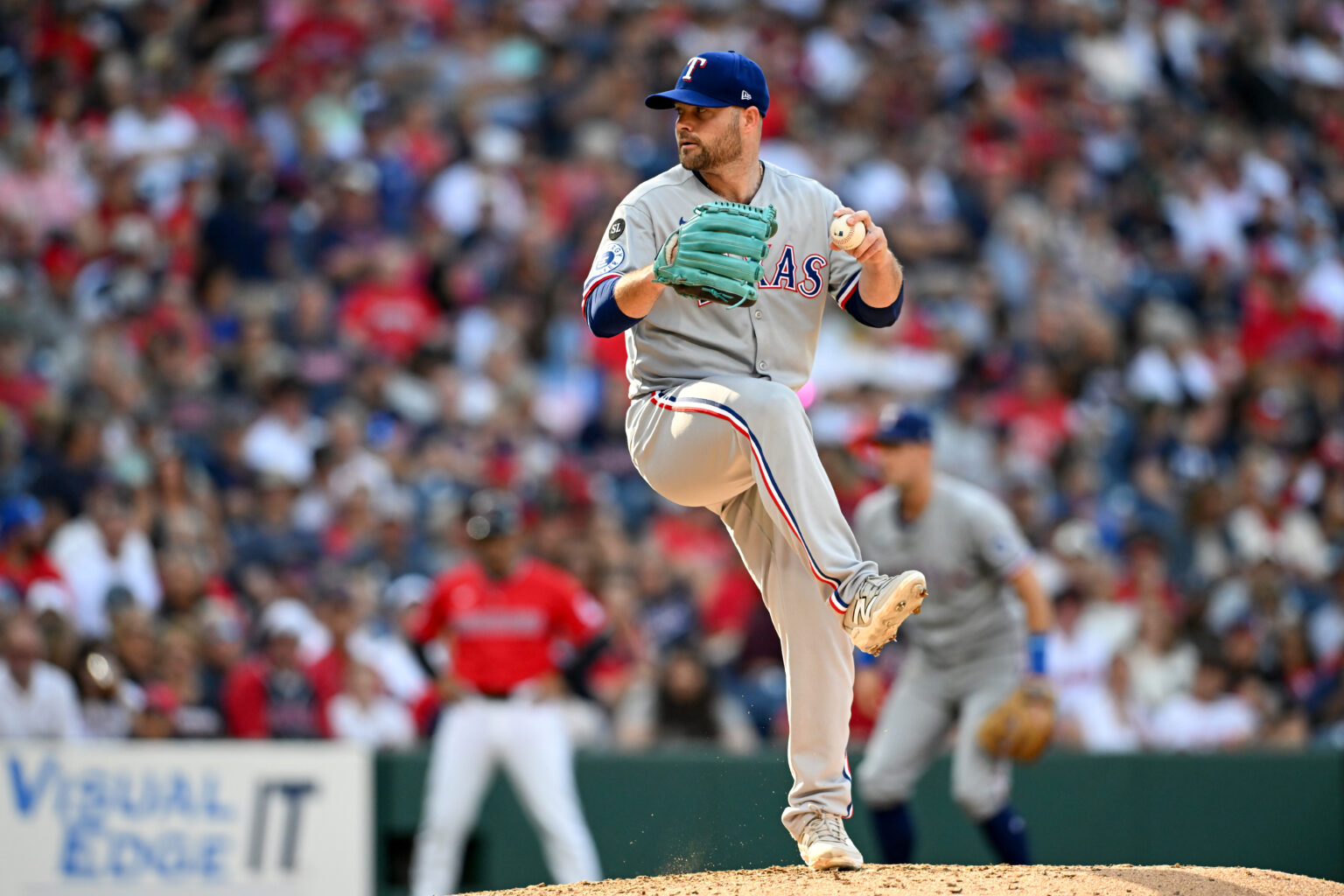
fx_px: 14932
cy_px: 448
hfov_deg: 5.2
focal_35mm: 400
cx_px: 672
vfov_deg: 3.4
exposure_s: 1/4000
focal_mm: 400
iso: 2000
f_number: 4
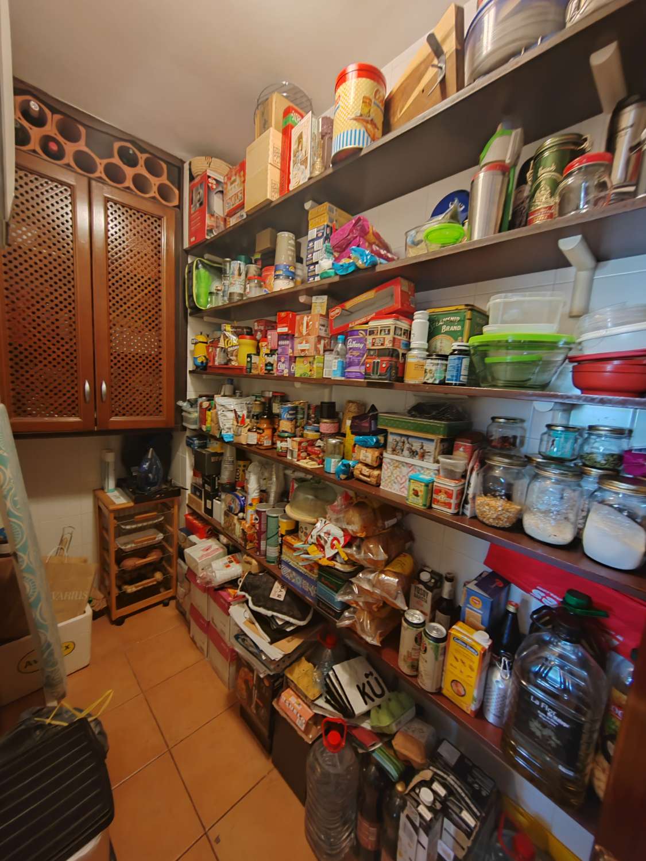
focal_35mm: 13
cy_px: 430
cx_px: 323
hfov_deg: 89.9
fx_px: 323
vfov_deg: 106.2
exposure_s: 1/16.7
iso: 1099
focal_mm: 2.16
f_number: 2.2
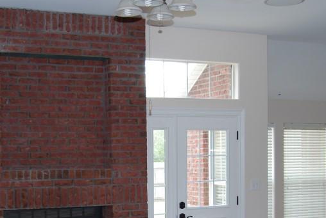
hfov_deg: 32.7
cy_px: 189
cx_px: 122
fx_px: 553
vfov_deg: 21.9
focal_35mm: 61
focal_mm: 18
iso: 200
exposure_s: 1/60
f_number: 3.5
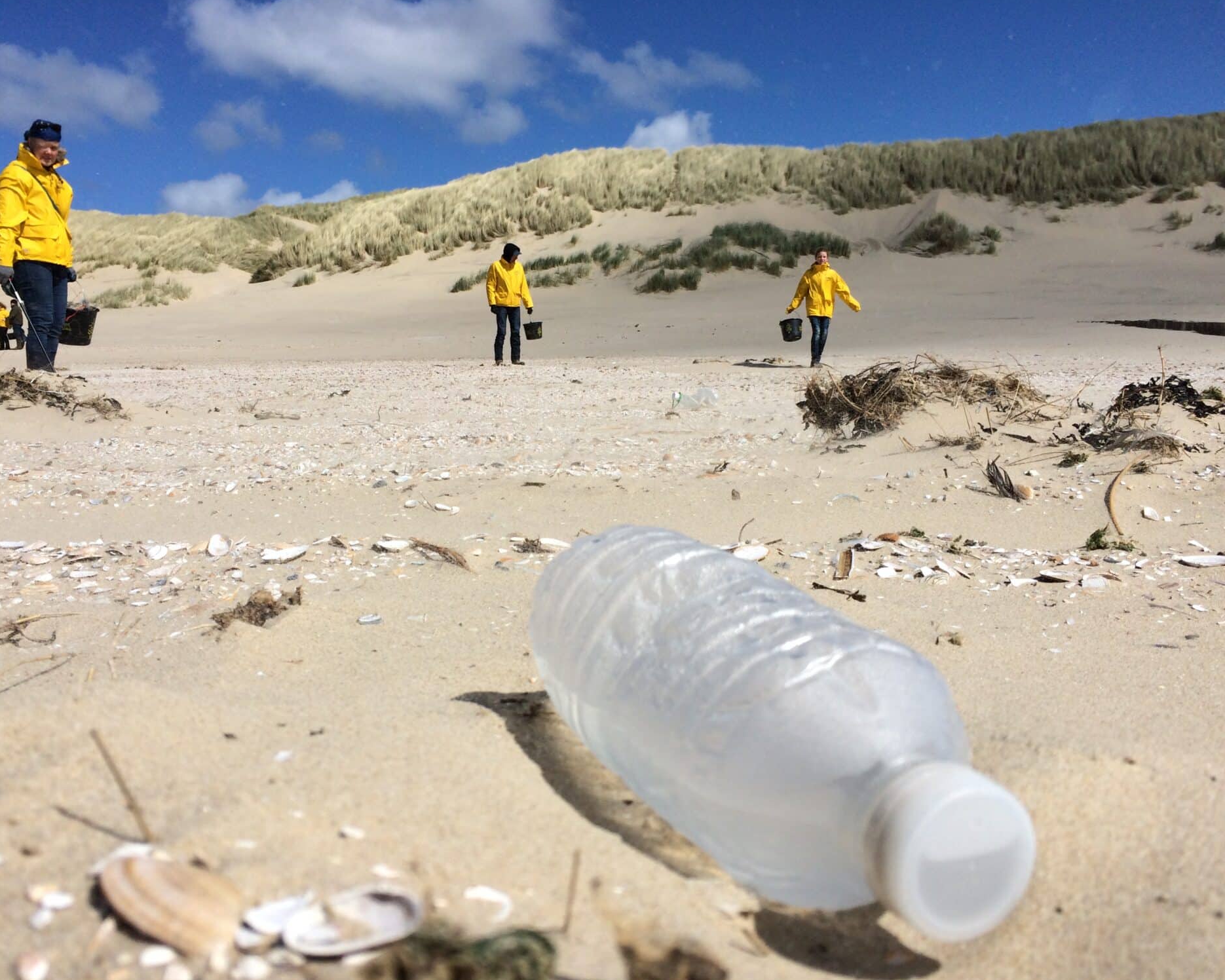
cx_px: 565
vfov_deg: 47.1
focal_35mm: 31
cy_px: 496
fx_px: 1124
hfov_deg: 57.1
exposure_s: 1/5882
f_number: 2.2
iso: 40
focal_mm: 4.15
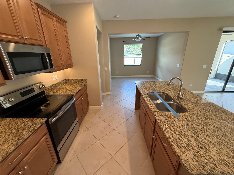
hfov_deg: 102.1
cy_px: 88
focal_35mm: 14
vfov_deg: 85.7
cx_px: 117
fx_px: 95
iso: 250
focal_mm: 2.22
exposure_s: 1/120
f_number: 2.2
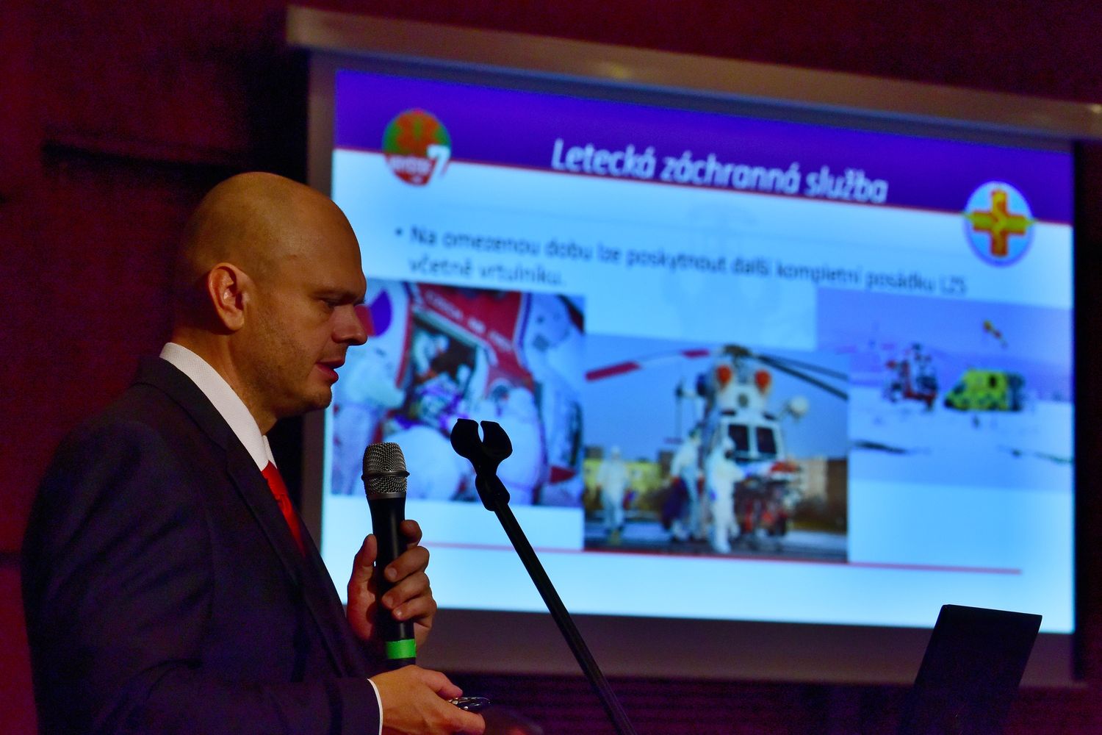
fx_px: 3367
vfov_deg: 12.5
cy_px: 368
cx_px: 551
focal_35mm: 110
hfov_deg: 18.6
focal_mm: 110
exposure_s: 1/250
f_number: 8
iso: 2500
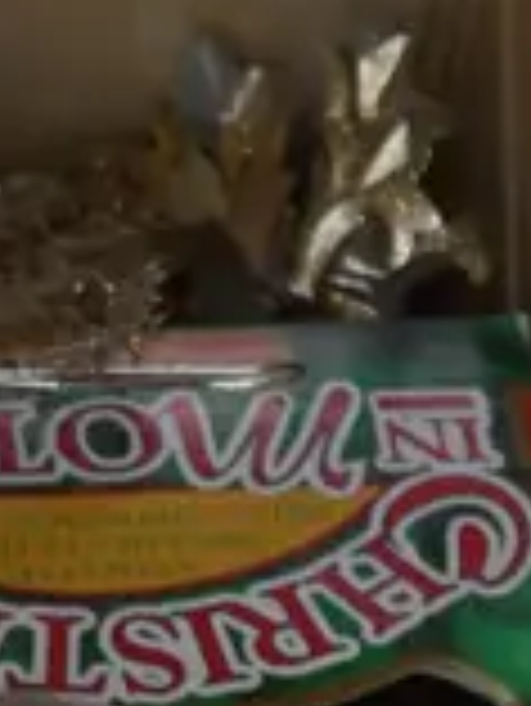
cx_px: -628
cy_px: 1169
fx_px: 4003
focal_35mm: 196
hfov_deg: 7.2
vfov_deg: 9.7
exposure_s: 1/60
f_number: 3.6
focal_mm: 15
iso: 1250
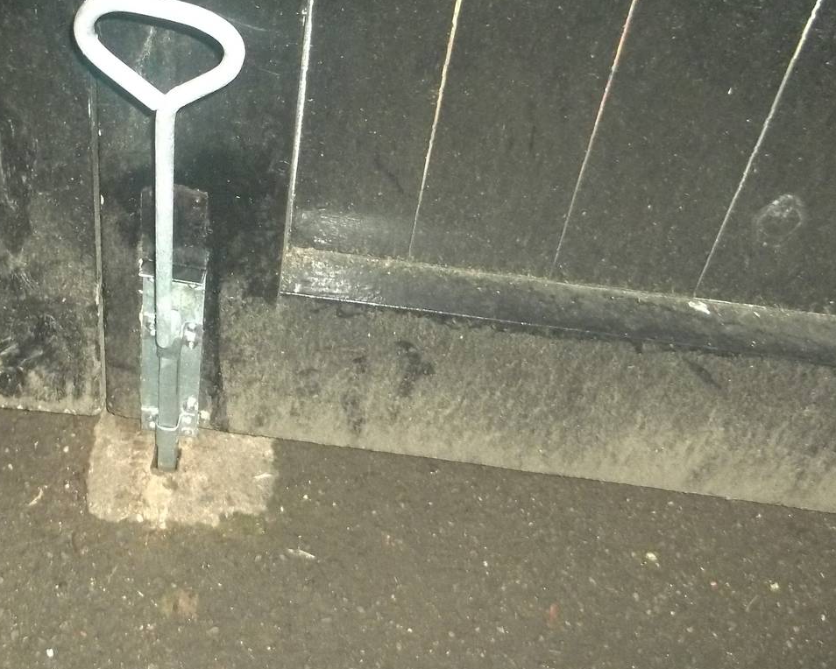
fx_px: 1337
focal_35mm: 54
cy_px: 213
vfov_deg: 27.9
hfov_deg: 34.1
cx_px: 227
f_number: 3.3
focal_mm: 5.9
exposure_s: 1/30
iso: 400
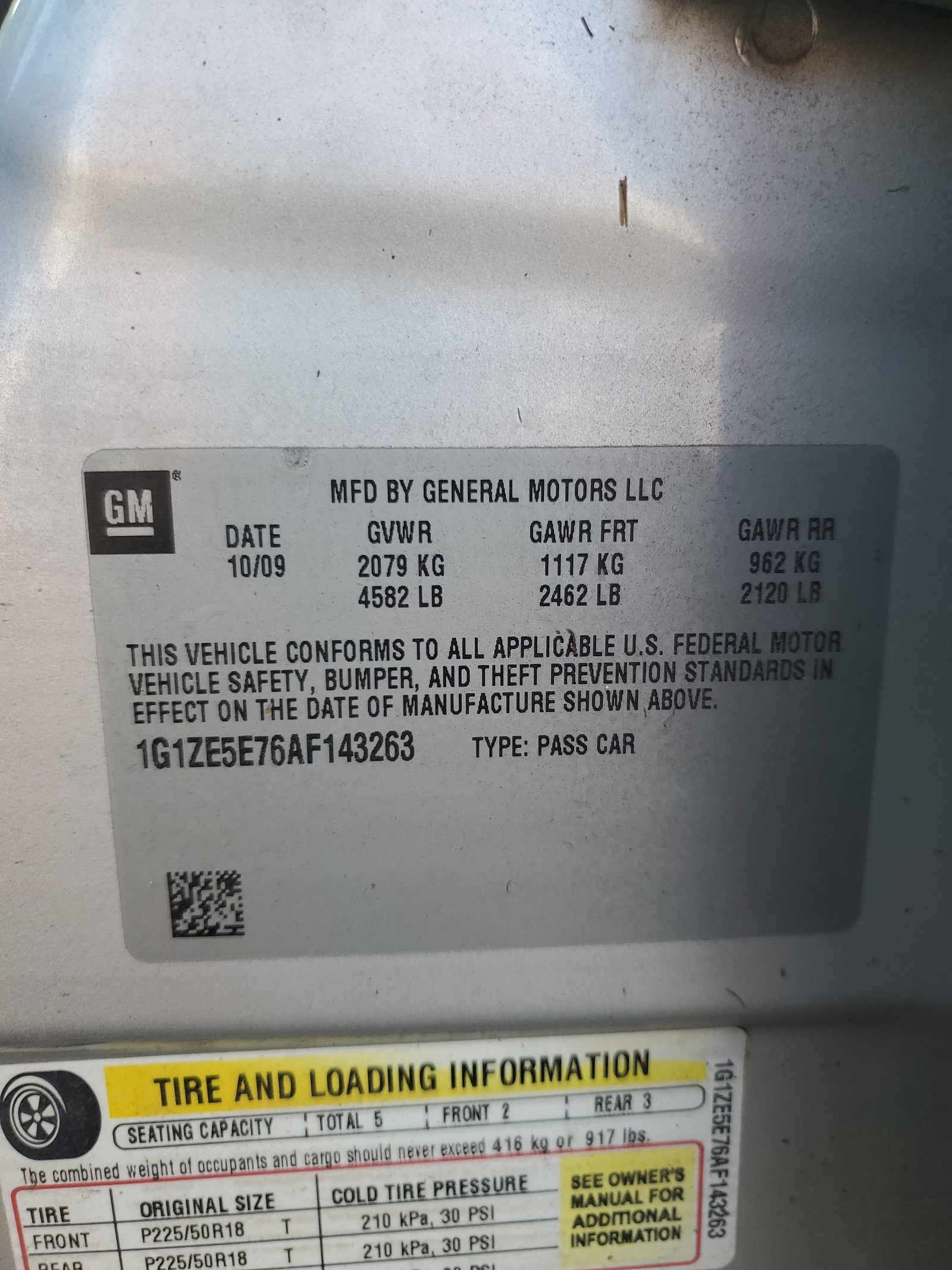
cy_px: 635
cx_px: 476
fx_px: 953
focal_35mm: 26
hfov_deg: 53.1
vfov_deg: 67.3
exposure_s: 1/278
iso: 50
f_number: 1.5
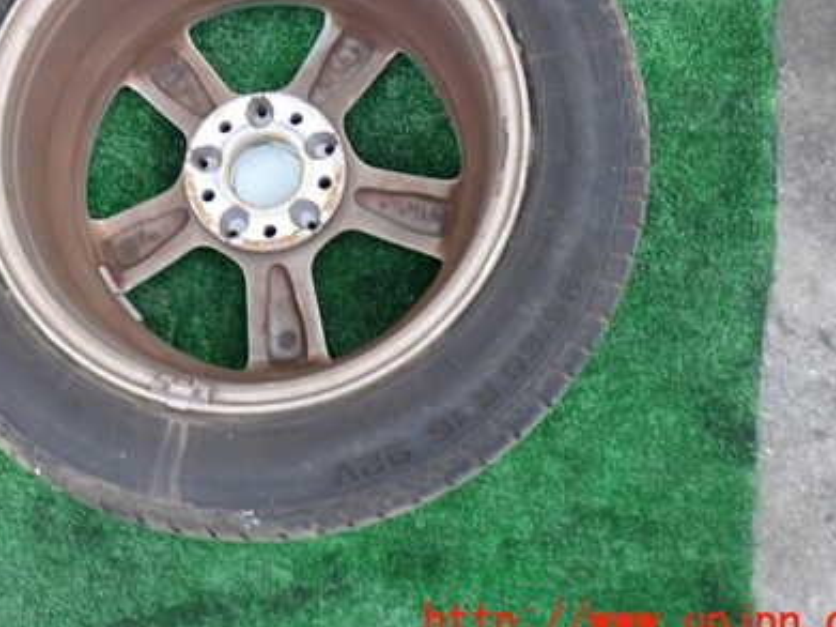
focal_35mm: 46
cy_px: 169
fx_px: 1111
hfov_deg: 40.6
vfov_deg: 31.0
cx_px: 265
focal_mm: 5.4
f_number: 2.3
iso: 200
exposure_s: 1/30
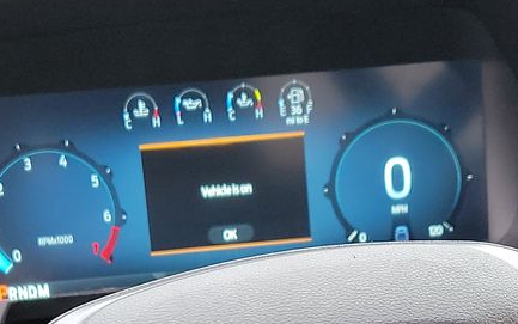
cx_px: 279
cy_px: 441
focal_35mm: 94
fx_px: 1328
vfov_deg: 13.3
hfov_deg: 22.1
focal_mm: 6.7
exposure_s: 1/59
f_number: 1.8
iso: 234
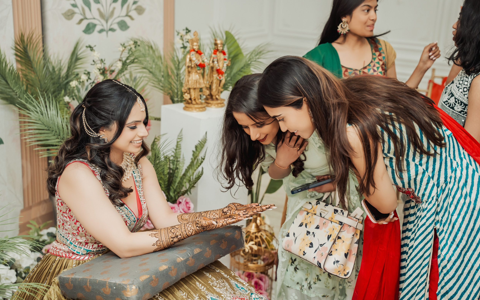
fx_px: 691
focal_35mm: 53
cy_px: 150
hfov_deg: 38.3
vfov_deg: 24.5
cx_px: 237
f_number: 3.2
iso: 800
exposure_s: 1/250
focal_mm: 50.8
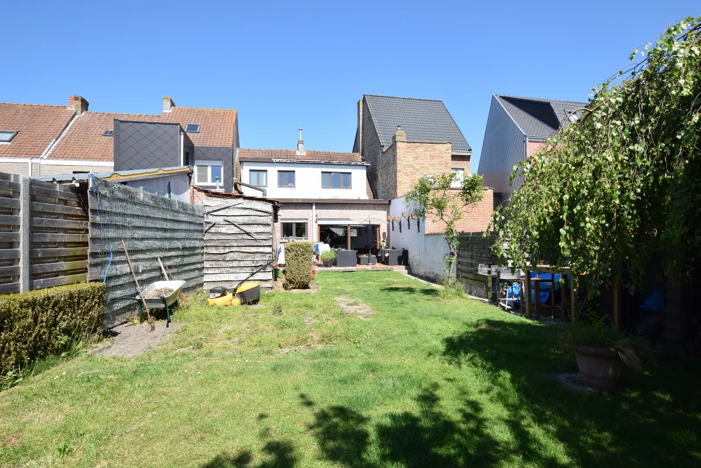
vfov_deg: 63.3
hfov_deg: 85.4
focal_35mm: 20
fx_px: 380
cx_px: 350
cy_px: 234
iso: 100
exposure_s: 1/100
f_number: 9
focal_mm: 13
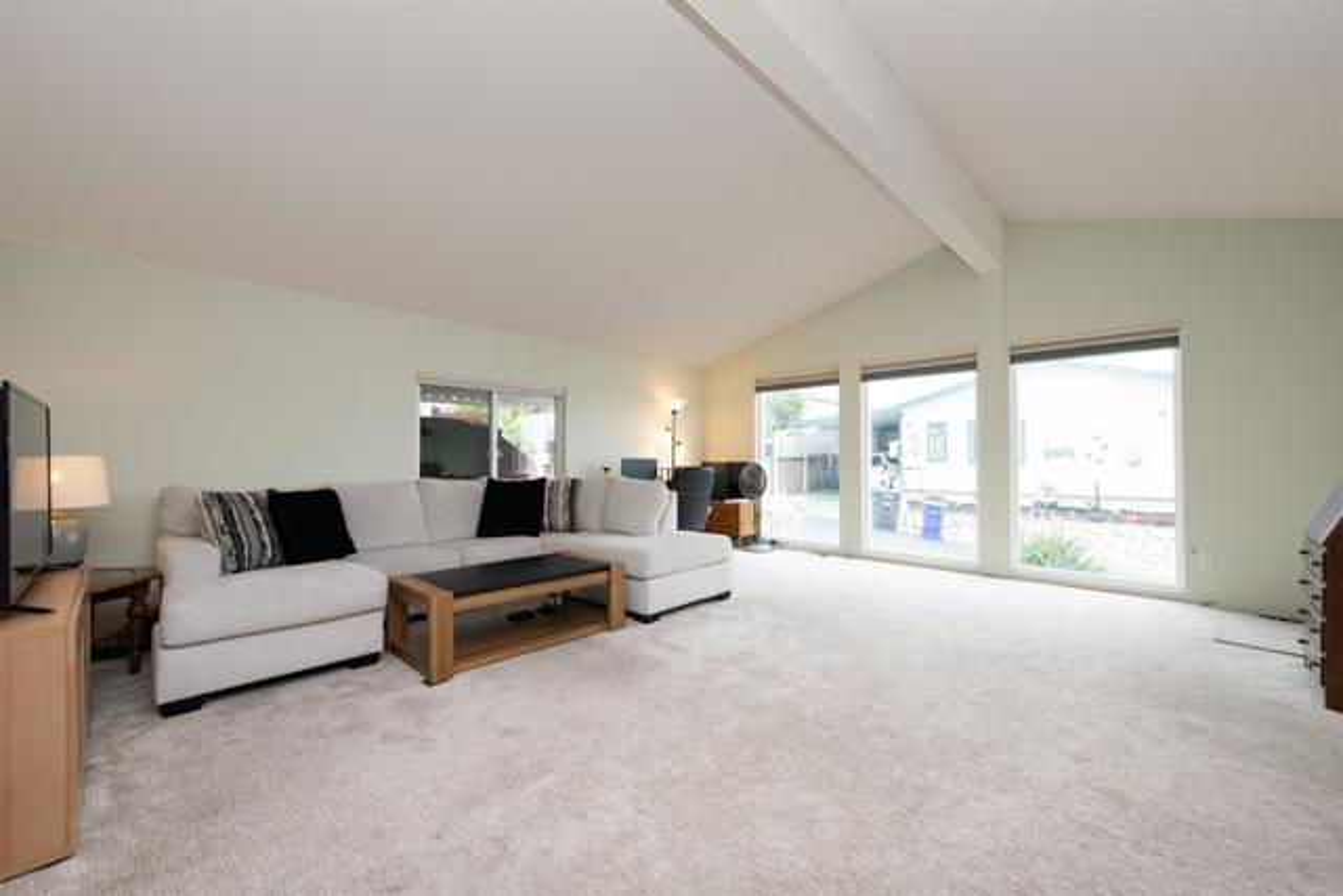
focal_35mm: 14
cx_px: 672
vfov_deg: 81.2
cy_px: 448
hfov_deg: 104.2
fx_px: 522
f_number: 7.1
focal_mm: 14
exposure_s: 1/40
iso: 320
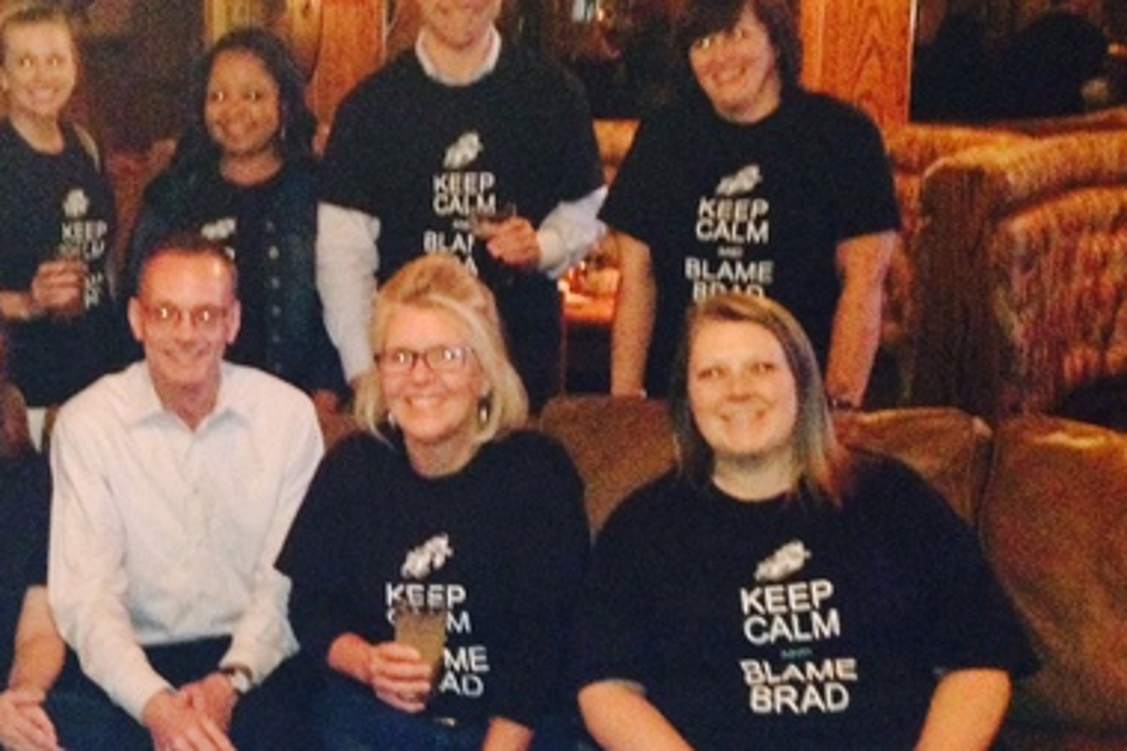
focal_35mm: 69
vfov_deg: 19.7
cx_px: 145
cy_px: 398
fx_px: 2159
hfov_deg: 28.3
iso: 500
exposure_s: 1/16
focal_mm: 4.28
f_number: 2.4
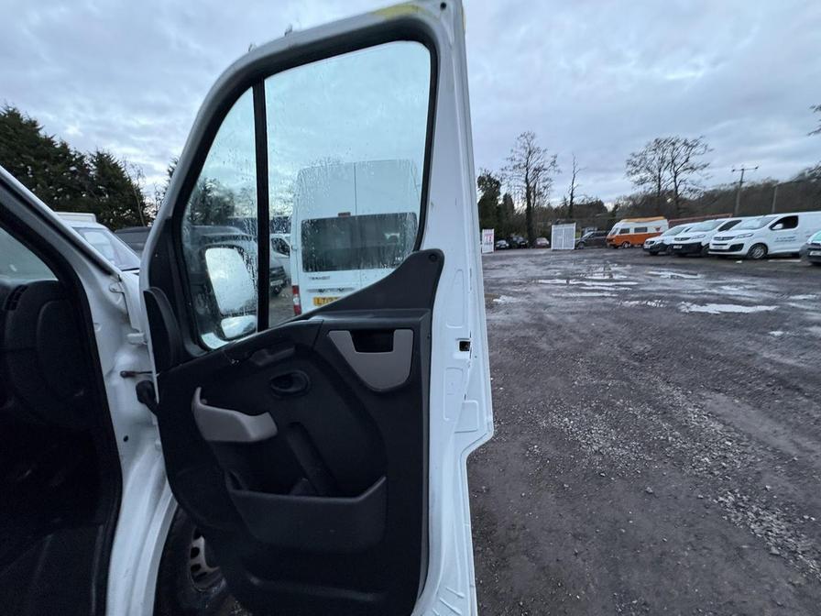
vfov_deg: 85.7
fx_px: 332
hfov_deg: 102.1
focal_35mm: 14
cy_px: 308
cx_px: 410
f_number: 2.2
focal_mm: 2.22
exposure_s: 1/60
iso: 320
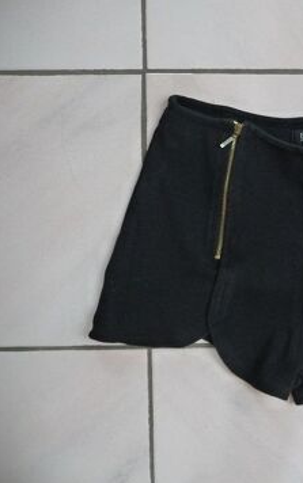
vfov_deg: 49.3
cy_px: 243
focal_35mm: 40
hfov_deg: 29.3
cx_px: 322
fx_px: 528
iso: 250
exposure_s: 1/30
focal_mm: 4.7
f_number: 3.3
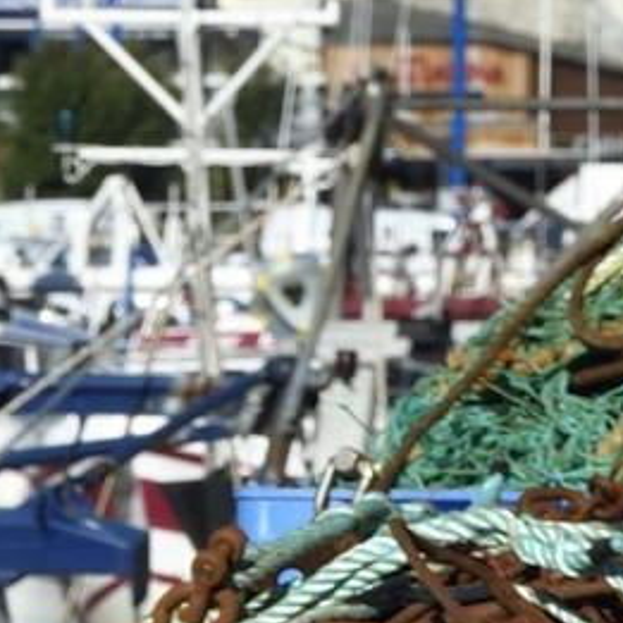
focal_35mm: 547
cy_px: 1450
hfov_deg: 3.2
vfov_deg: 3.2
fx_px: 11138
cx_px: -735
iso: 200
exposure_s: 1/320
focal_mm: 70
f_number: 11
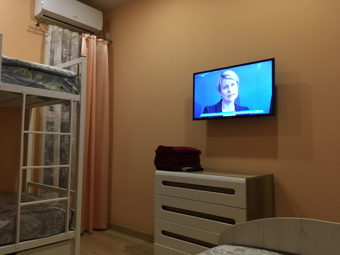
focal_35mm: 29
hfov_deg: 61.7
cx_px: 170
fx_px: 285
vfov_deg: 48.2
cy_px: 128
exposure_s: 1/33
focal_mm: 4.15
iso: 125
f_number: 2.2
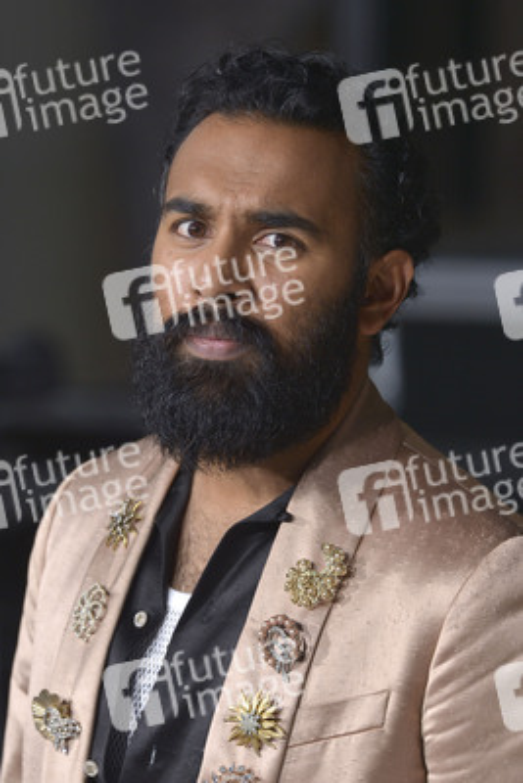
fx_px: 6531
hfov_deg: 4.6
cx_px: 262
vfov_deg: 6.9
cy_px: 392
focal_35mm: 300
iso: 400
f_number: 6.3
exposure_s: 1/500
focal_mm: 300
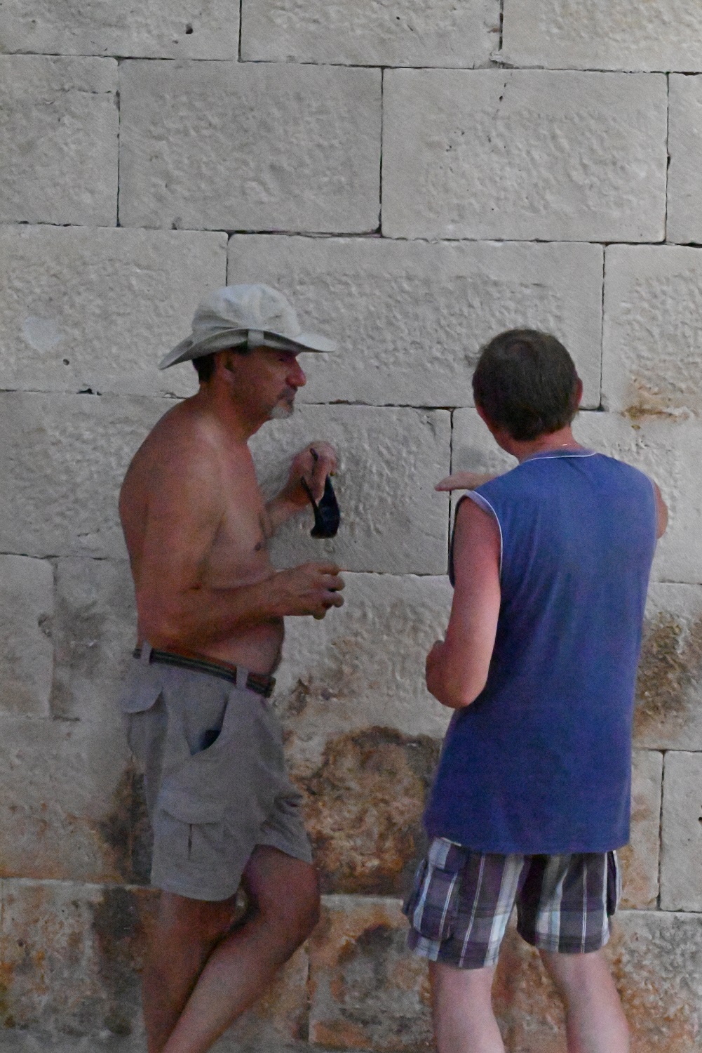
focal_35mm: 112
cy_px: 526
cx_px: 351
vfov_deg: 18.3
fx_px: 3273
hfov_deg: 12.2
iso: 51200
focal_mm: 112
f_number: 29
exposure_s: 1/8000
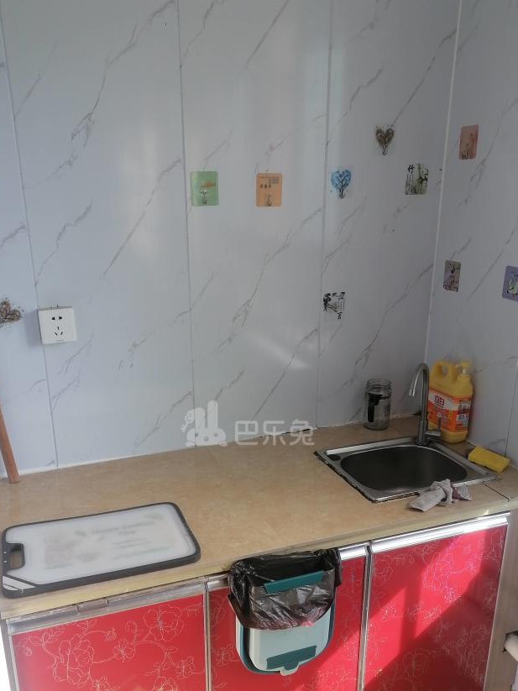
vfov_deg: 52.2
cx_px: 248
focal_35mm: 35
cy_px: 424
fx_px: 699
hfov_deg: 40.7
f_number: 1.8
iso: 50
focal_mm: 5.4
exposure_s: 1/231
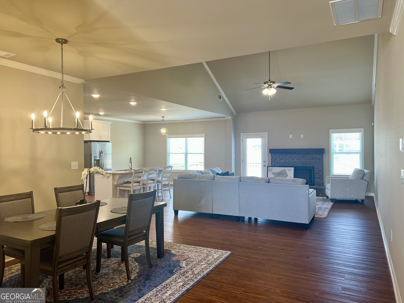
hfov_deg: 67.3
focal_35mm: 26
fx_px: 303
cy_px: 152
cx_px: 202
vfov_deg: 53.1
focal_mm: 5.7
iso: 125
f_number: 1.5
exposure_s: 1/120
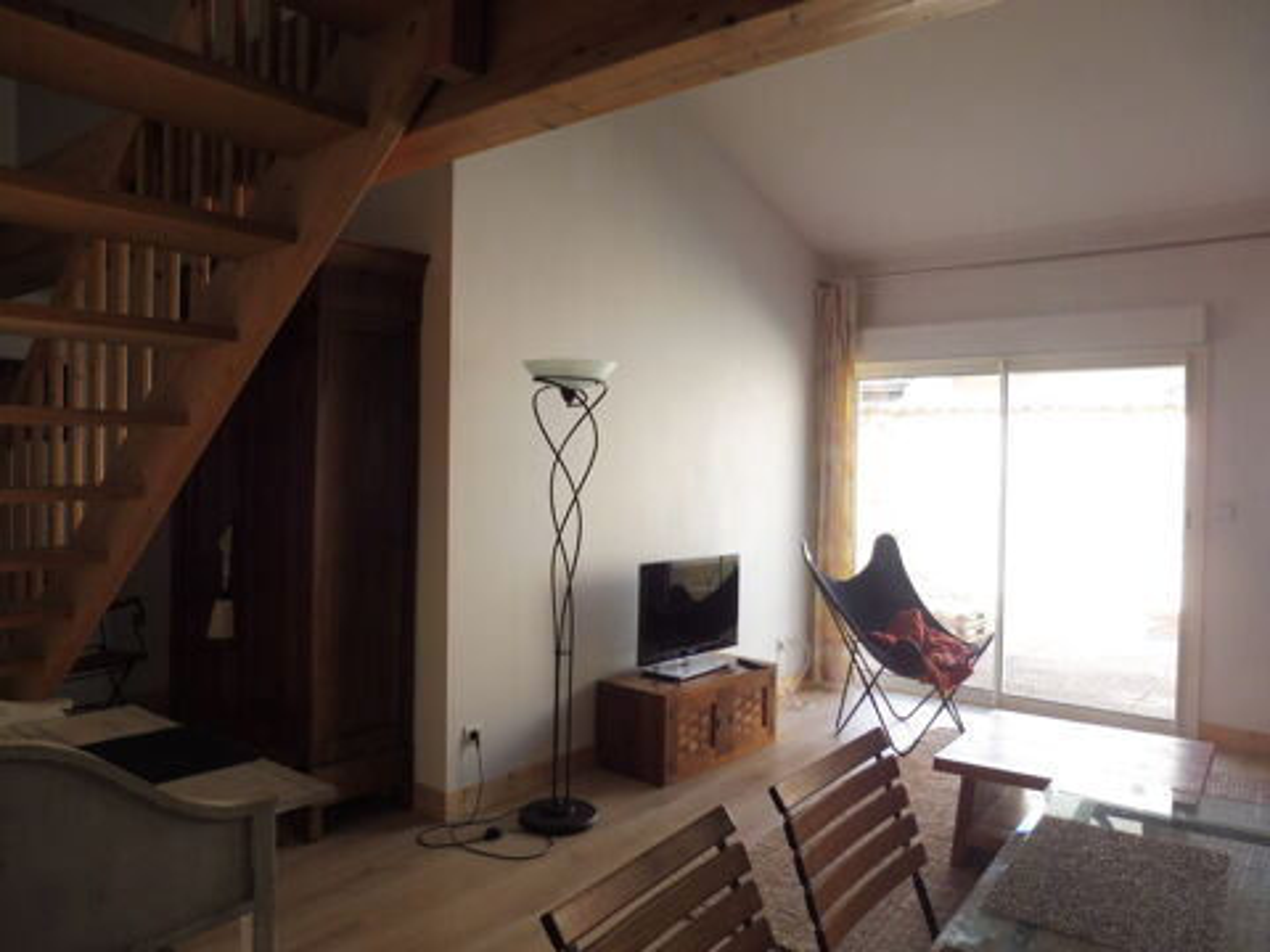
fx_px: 881
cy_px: 476
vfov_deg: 56.8
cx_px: 635
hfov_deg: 71.6
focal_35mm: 24
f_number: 3.3
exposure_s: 1/60
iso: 100
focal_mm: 4.3
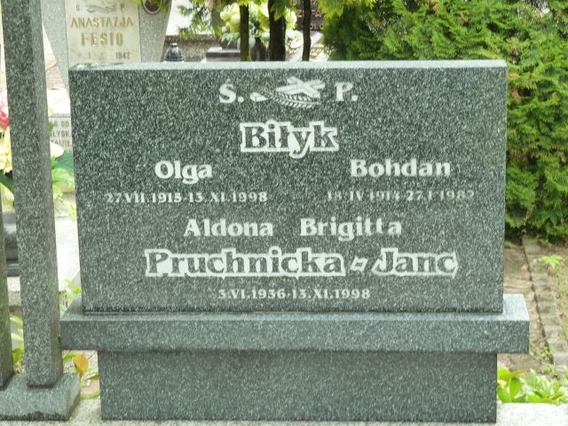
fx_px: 1362
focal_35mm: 83
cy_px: 213
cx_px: 284
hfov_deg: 23.6
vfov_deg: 17.8
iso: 160
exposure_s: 1/40
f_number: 4.2
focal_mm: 13.7
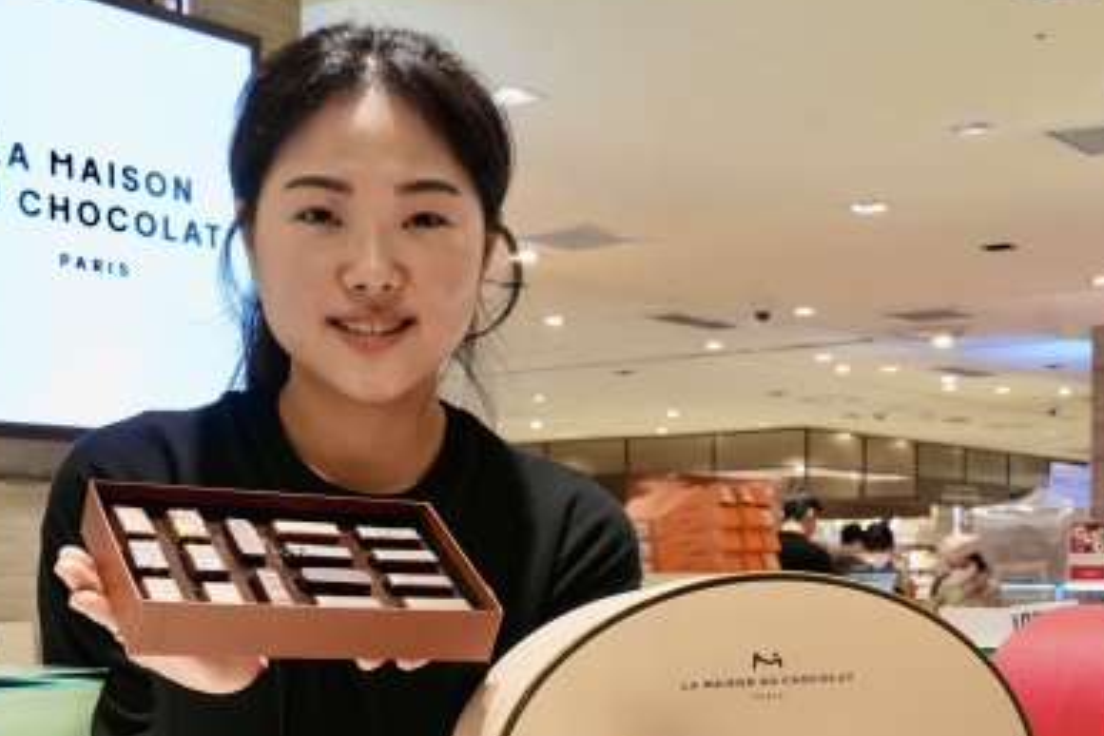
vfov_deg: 21.9
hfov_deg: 33.3
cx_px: 645
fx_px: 1840
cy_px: 720
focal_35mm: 60
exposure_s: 1/60
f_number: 8
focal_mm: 29
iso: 1000
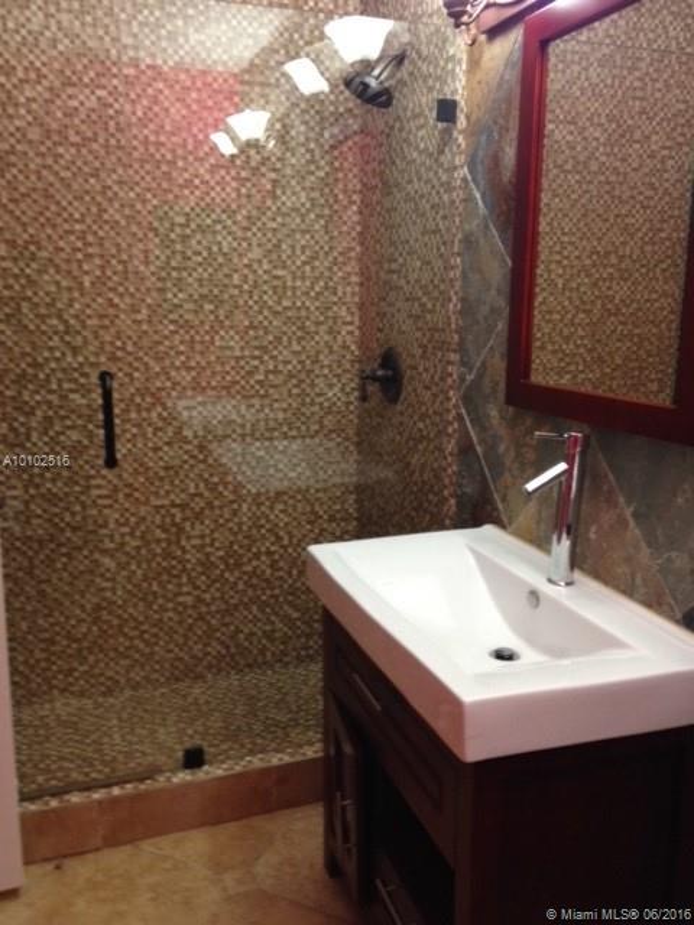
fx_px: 882
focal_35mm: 33
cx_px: 347
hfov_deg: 42.9
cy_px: 462
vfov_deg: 55.4
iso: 160
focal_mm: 4.12
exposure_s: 1/20
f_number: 2.4
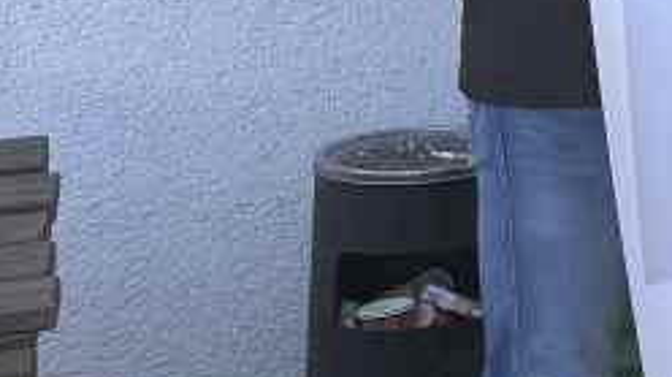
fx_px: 2403
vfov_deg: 8.6
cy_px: -323
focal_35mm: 135
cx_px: 1642
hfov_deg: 12.4
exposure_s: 1/888
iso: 80
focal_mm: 6.76
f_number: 1.78
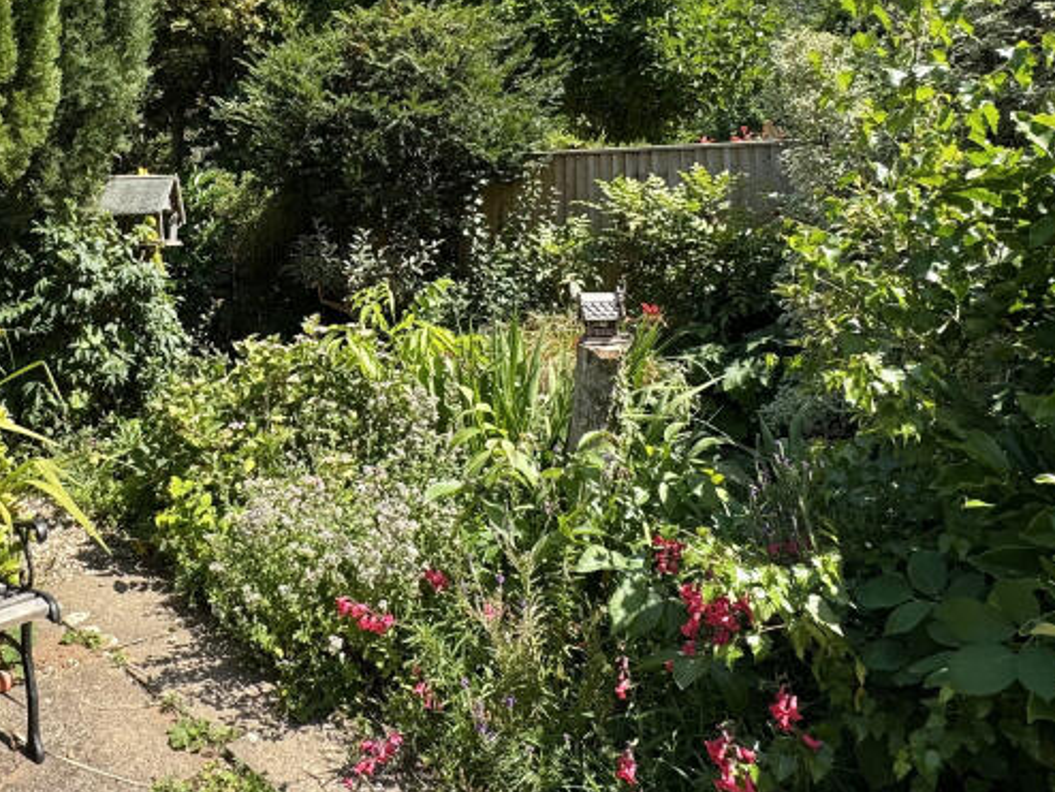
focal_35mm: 29
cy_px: 194
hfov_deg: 57.7
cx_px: 233
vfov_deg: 46.5
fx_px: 884
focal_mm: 2.22
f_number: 2.2
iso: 40
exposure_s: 1/641
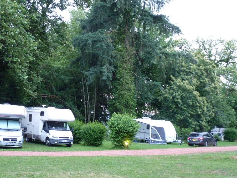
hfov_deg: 31.7
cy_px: 86
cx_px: 106
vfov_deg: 24.0
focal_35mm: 61
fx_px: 418
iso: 400
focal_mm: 9.9
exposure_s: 1/13
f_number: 3.2
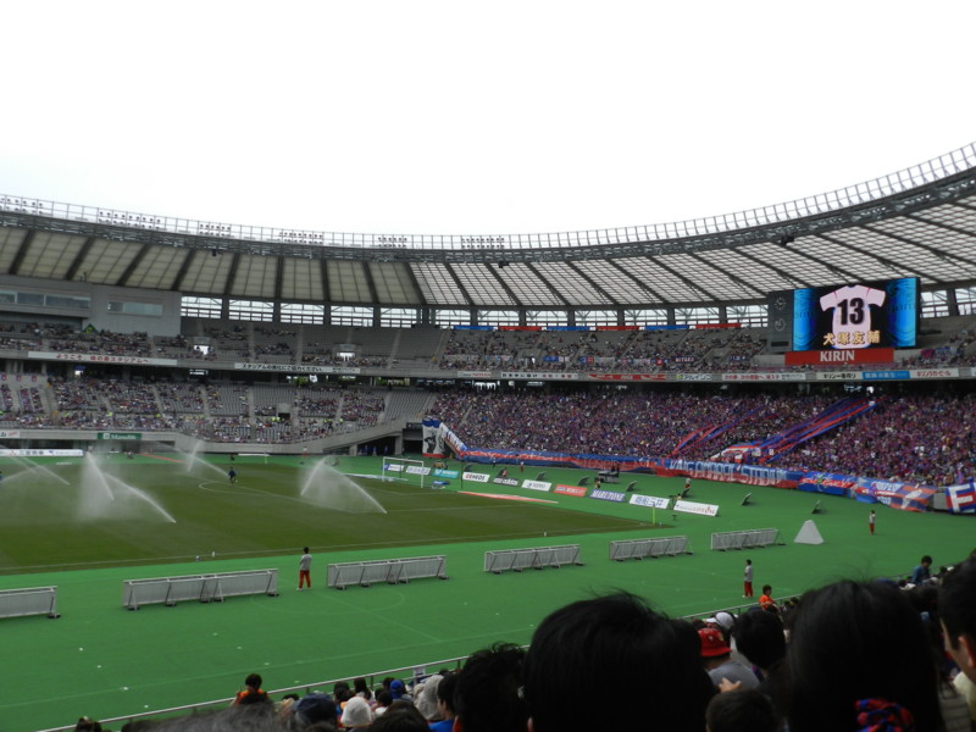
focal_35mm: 32
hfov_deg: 56.8
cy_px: 366
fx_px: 902
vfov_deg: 44.2
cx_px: 488
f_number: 3.7
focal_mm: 5.6
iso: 160
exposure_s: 1/1000
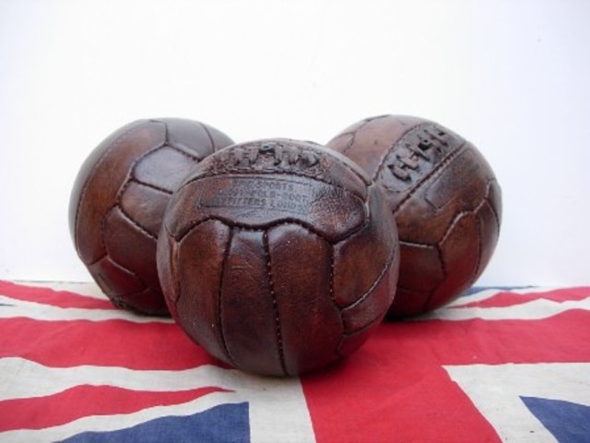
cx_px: 295
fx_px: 648
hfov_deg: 49.0
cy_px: 222
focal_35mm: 38
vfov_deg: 37.7
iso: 64
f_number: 2.8
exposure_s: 1/161
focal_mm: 7.8
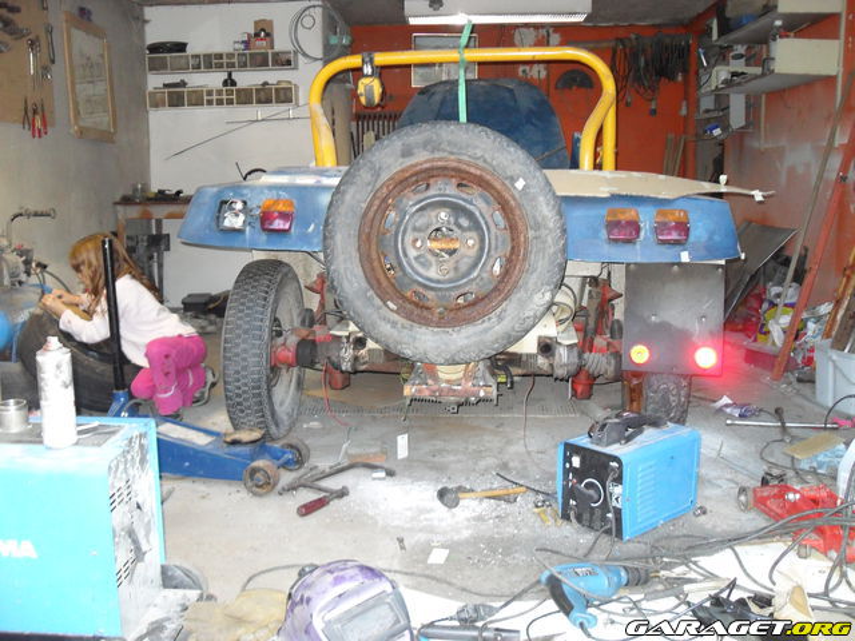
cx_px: 428
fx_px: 864
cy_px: 320
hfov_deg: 52.6
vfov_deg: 40.7
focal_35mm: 35
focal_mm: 6.2
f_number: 2.8
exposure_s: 1/45
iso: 240
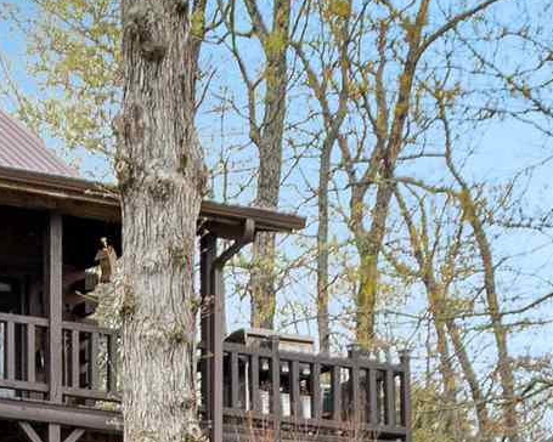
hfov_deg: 8.4
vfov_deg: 6.8
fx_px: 3633
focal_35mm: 222
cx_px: -421
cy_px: 857
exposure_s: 1/1250
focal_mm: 35
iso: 1600
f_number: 5.6
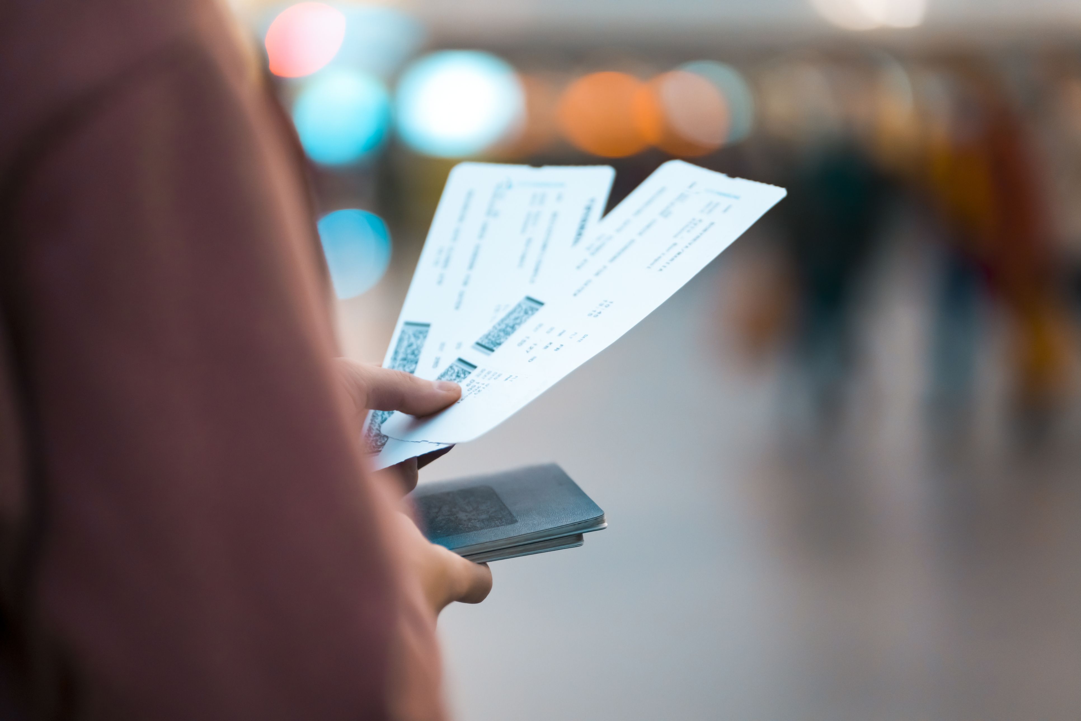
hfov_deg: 23.9
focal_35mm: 85
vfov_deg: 16.1
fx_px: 2552
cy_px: 360
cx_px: 540
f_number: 1.8
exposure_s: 1/500
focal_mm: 85
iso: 2000
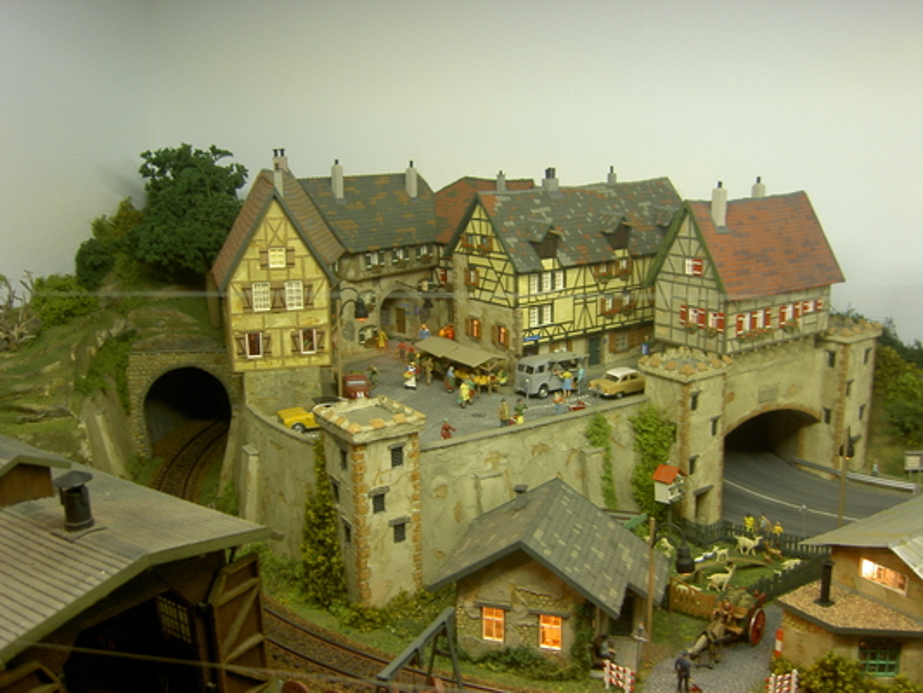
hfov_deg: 53.9
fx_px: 907
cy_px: 346
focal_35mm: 34
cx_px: 462
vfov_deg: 41.8
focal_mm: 5.6
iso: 50
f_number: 2.8
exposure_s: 1/10
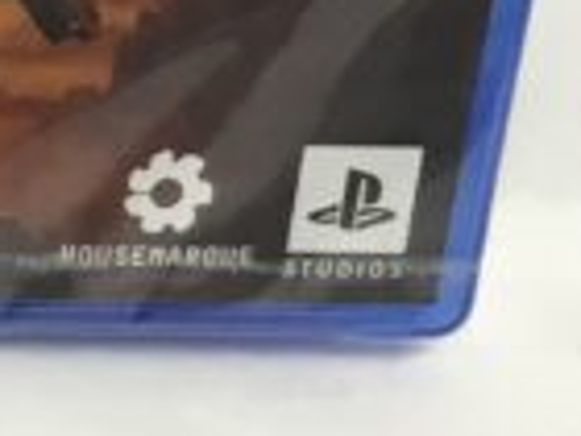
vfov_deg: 6.5
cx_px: -1415
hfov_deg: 7.3
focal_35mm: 227
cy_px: 245
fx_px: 3810
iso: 25
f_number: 2.4
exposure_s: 1/30
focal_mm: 3.3
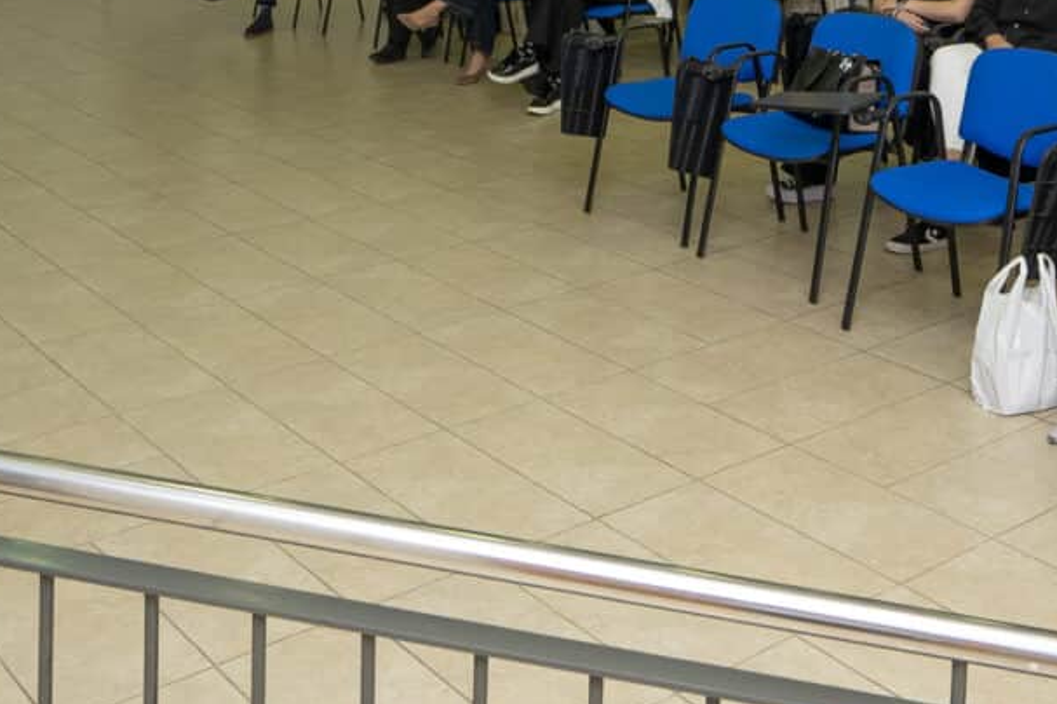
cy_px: -177
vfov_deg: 22.7
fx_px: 1585
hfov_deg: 36.8
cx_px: 589
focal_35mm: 54
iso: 400
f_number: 4
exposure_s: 1/160
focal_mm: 16
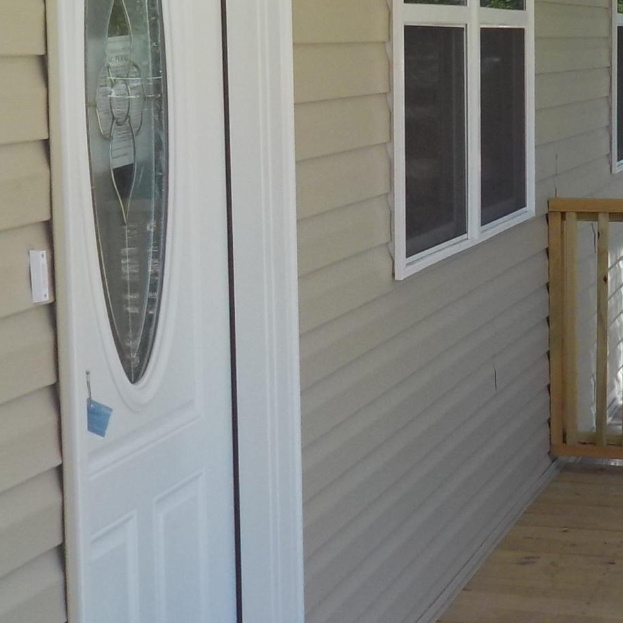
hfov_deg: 19.7
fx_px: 1792
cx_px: 315
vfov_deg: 19.7
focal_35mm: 88
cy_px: 261
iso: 125
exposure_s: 1/400
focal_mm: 4.1
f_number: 3.3
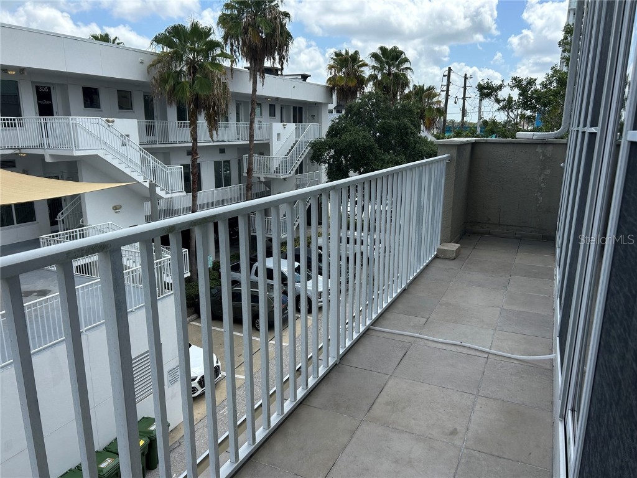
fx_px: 478
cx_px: 318
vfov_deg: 53.1
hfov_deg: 67.3
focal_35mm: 26
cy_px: 239
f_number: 1.5
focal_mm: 5.7
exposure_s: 1/2994
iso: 50
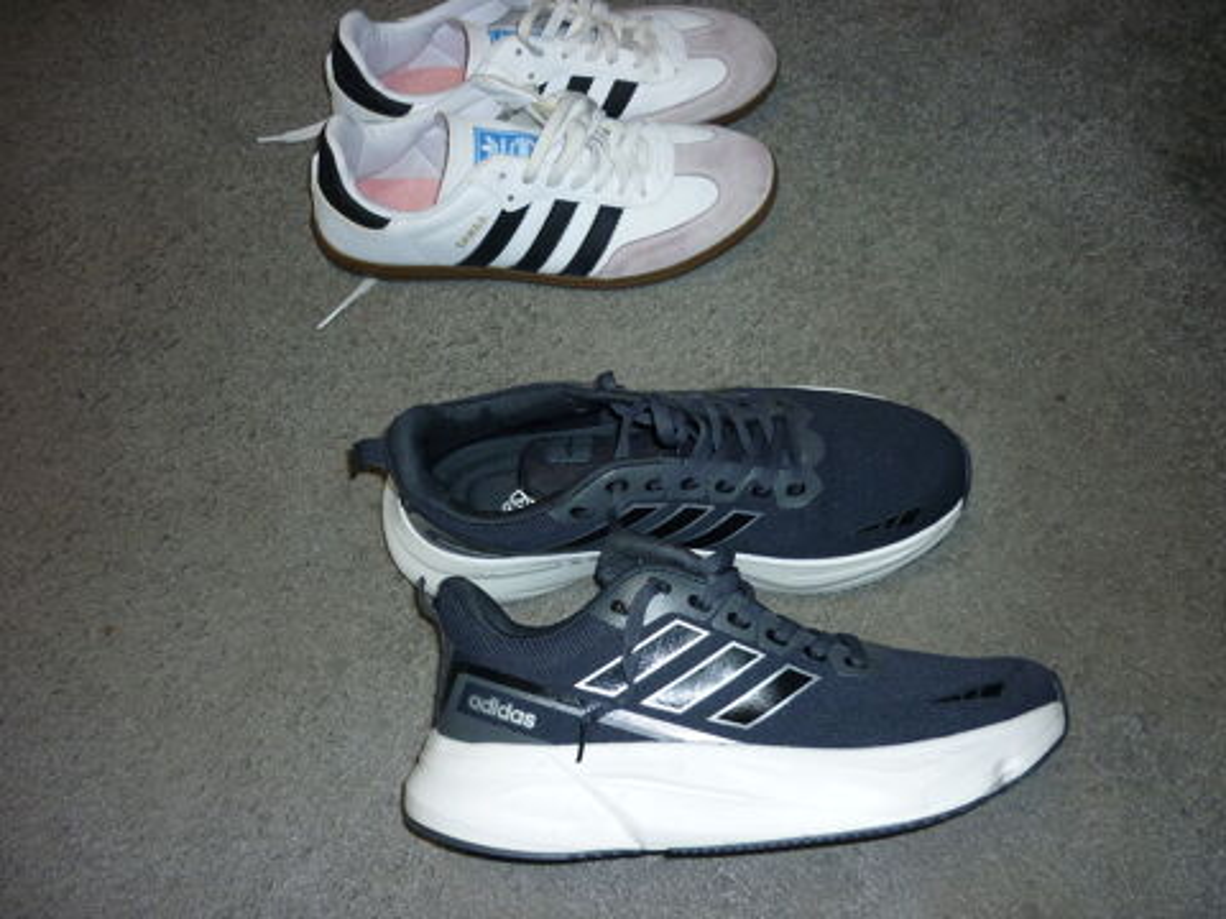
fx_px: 1169
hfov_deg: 55.4
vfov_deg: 42.9
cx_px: 613
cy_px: 460
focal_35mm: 33
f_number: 2.8
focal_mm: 5.5
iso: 100
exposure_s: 1/30
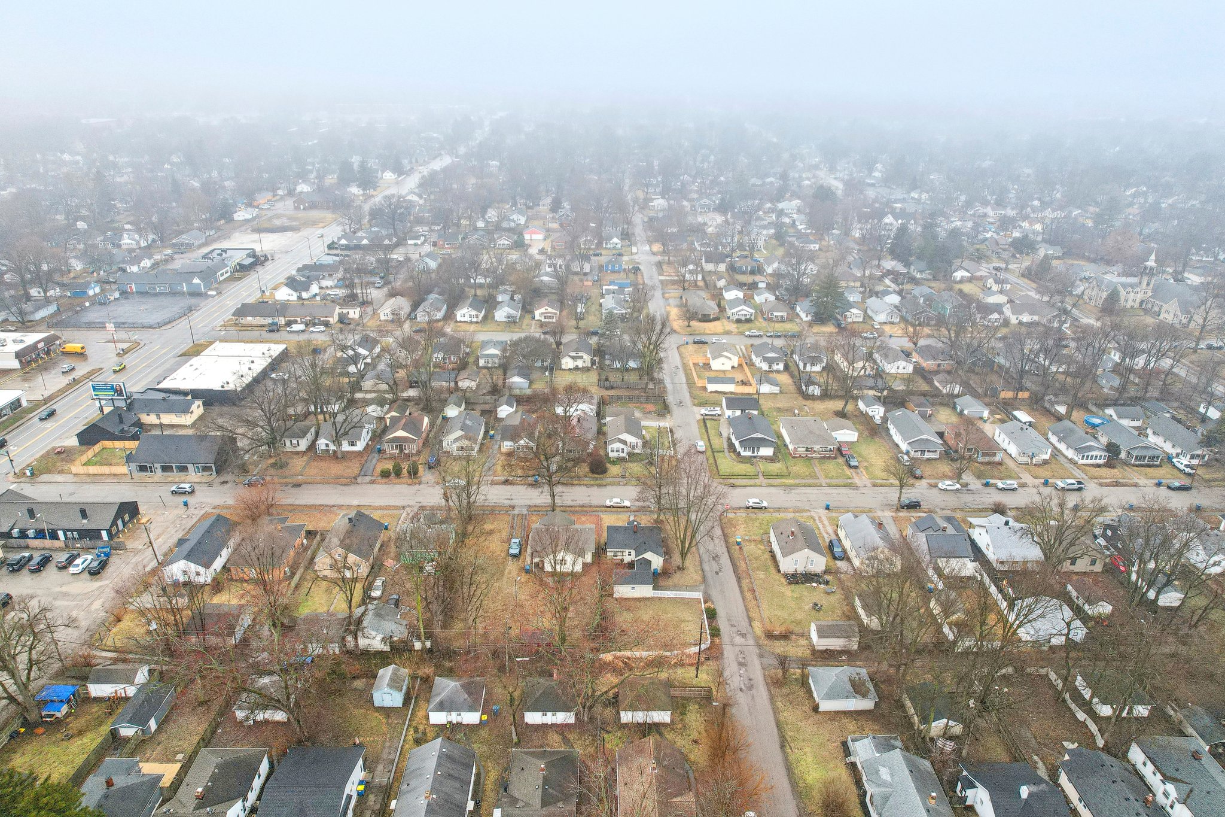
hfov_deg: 78.6
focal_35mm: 22
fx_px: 748
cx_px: 612
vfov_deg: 57.2
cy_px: 408
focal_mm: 8.4
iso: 150
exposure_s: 1/500
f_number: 2.8
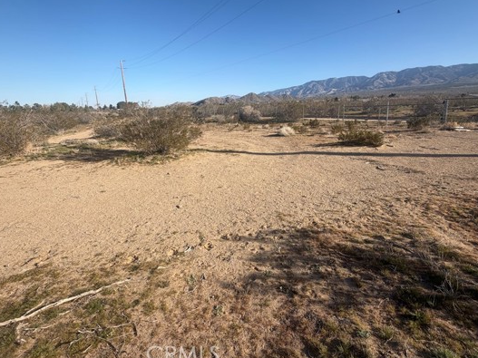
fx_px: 235
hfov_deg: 90.9
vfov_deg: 74.2
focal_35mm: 17
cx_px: 256
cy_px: 150
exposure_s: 1/770
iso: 25
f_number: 2.2
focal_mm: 2.22
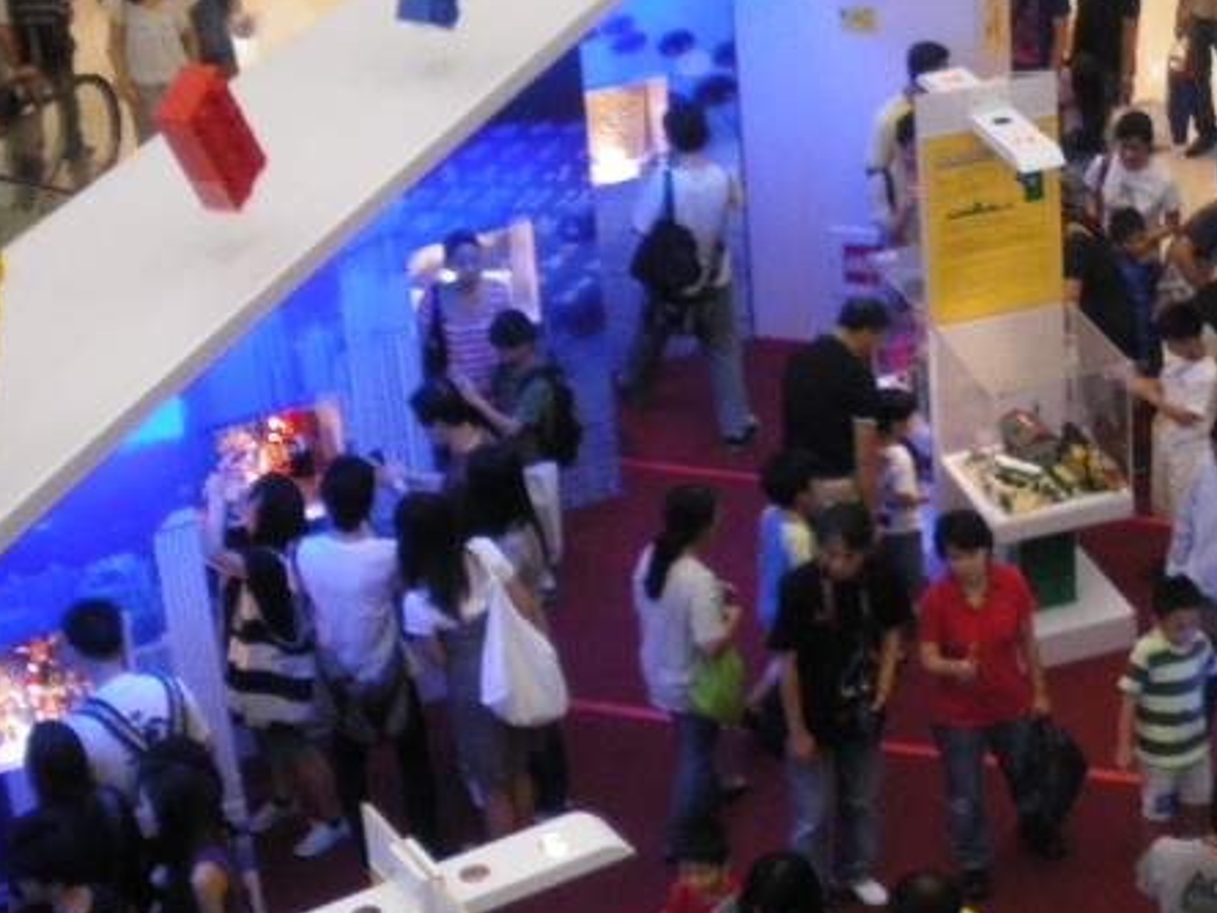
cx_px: 1148
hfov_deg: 22.8
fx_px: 2918
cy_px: 203
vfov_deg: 17.6
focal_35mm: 83
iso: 400
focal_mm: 6.3
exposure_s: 1/60
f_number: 3.5
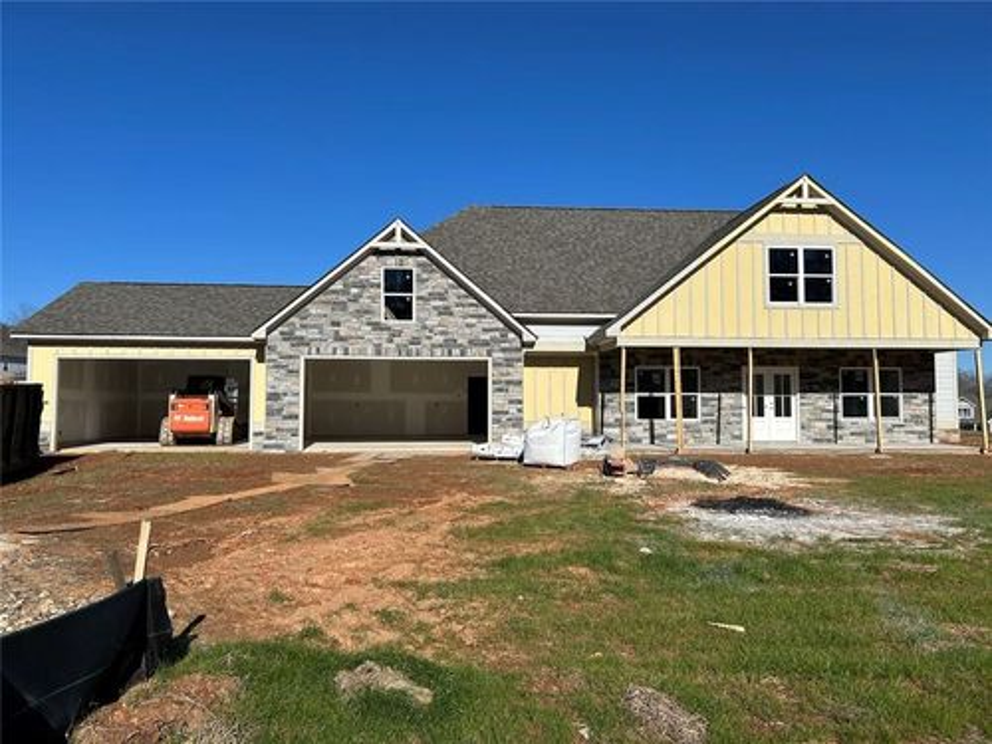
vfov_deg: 53.1
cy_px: 372
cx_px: 496
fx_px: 745
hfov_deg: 67.3
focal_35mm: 26
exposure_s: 1/6993
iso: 50
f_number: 1.5
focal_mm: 5.7
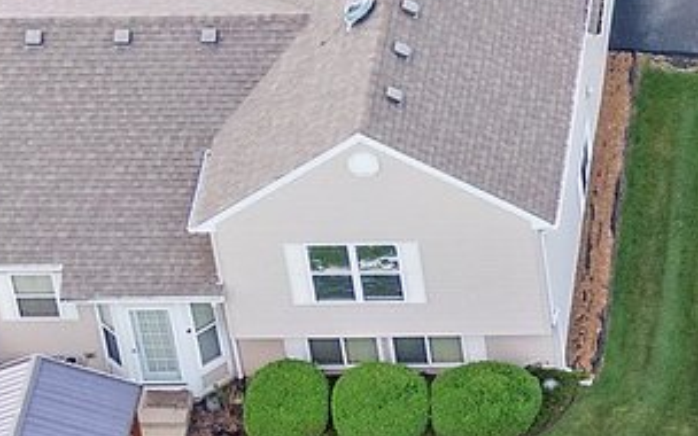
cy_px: 321
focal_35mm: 241
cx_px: 1254
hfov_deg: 8.4
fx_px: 4584
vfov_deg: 5.4
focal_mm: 8.6
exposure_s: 1/160
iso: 100
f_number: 3.8
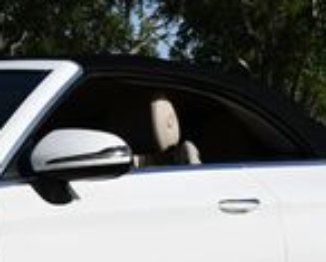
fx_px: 1593
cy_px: 195
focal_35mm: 165
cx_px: -154
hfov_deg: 11.2
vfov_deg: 9.4
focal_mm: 20
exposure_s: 1/400
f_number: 10
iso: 100
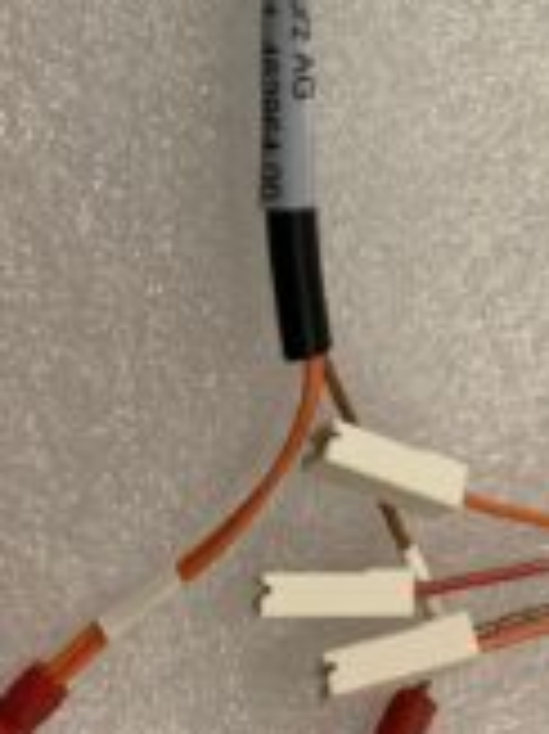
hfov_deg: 20.6
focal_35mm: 69
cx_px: 549
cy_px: 5
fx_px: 1461
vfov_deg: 26.7
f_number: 1.8
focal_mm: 4.25
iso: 160
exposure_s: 1/50
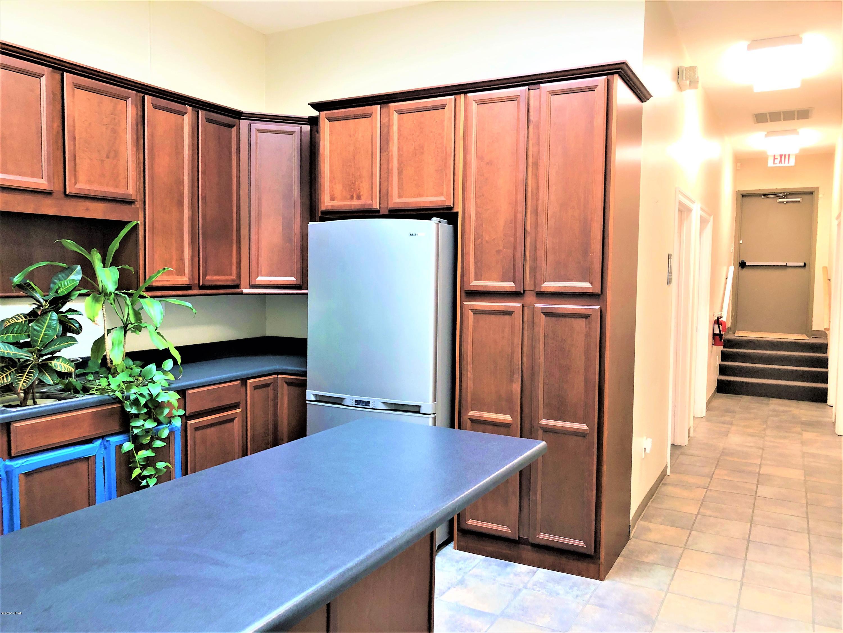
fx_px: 682
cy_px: 316
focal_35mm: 28
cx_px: 422
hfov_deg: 63.4
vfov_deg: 49.7
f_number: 1.8
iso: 40
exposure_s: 1/30
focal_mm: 3.99
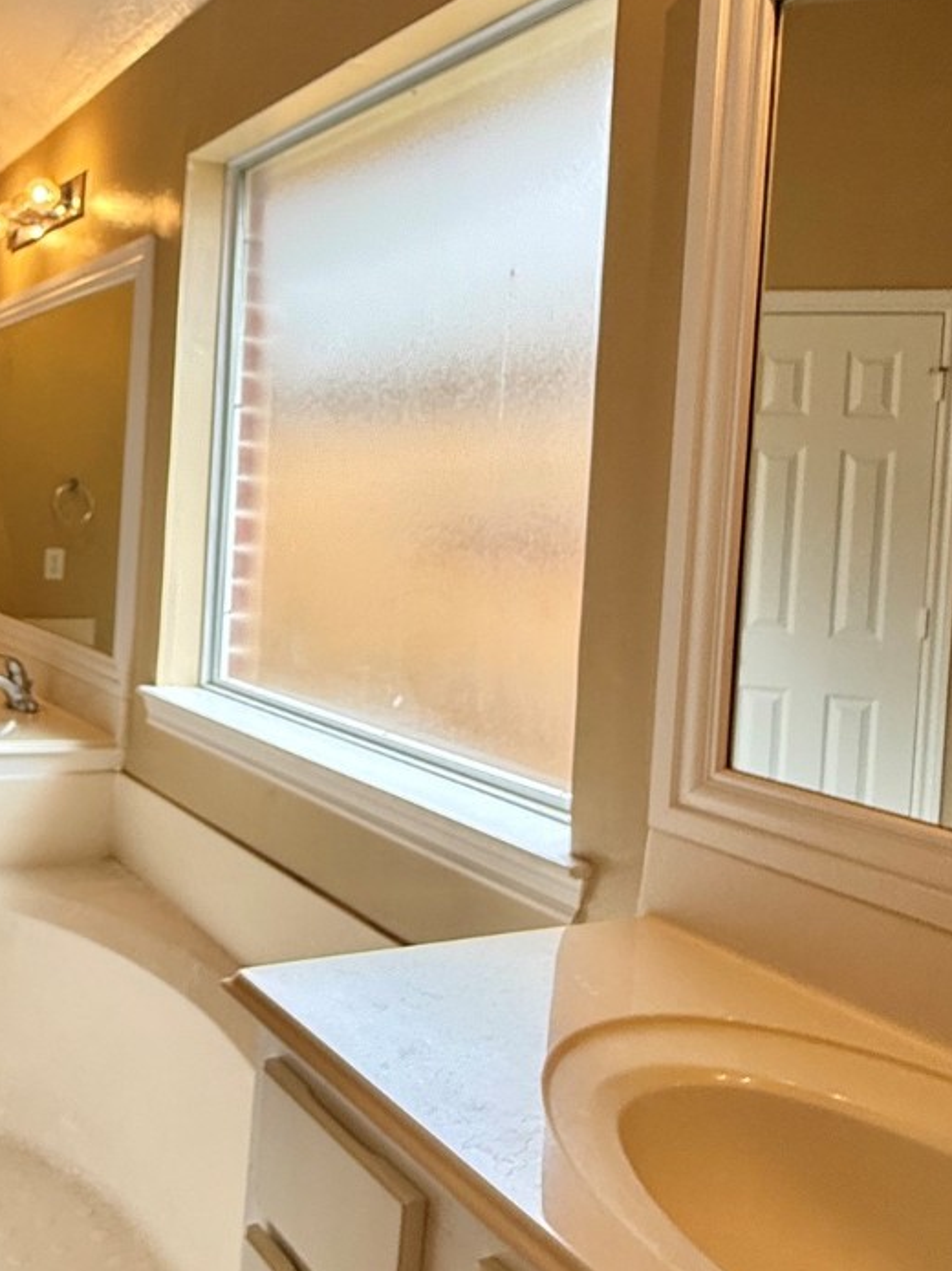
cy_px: 527
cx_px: 135
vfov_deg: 58.0
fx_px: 1137
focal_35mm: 31
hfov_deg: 42.5
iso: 160
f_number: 2.2
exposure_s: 1/120
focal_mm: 2.22
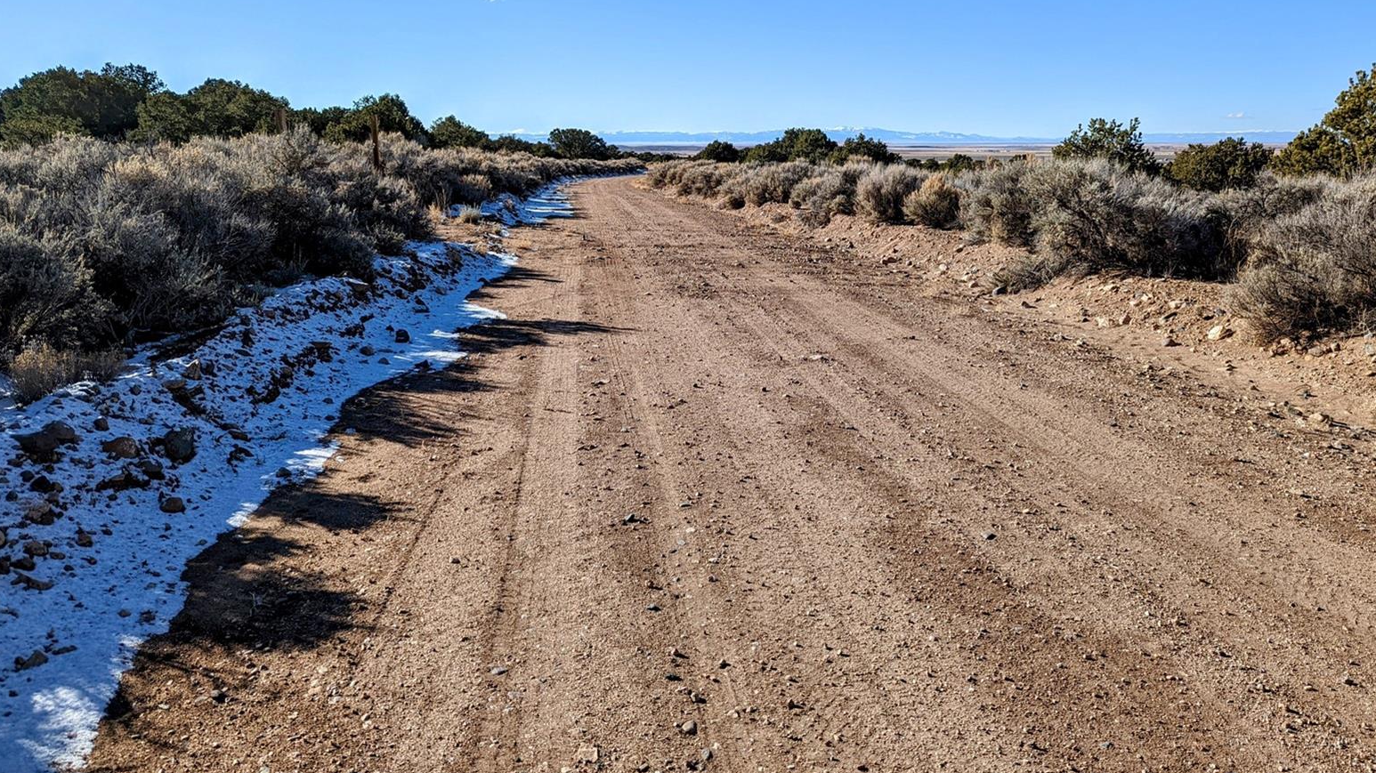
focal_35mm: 27
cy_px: 310
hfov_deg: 69.9
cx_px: 690
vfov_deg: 42.7
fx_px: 985
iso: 45
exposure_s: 1/2632
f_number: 1.85
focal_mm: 6.81
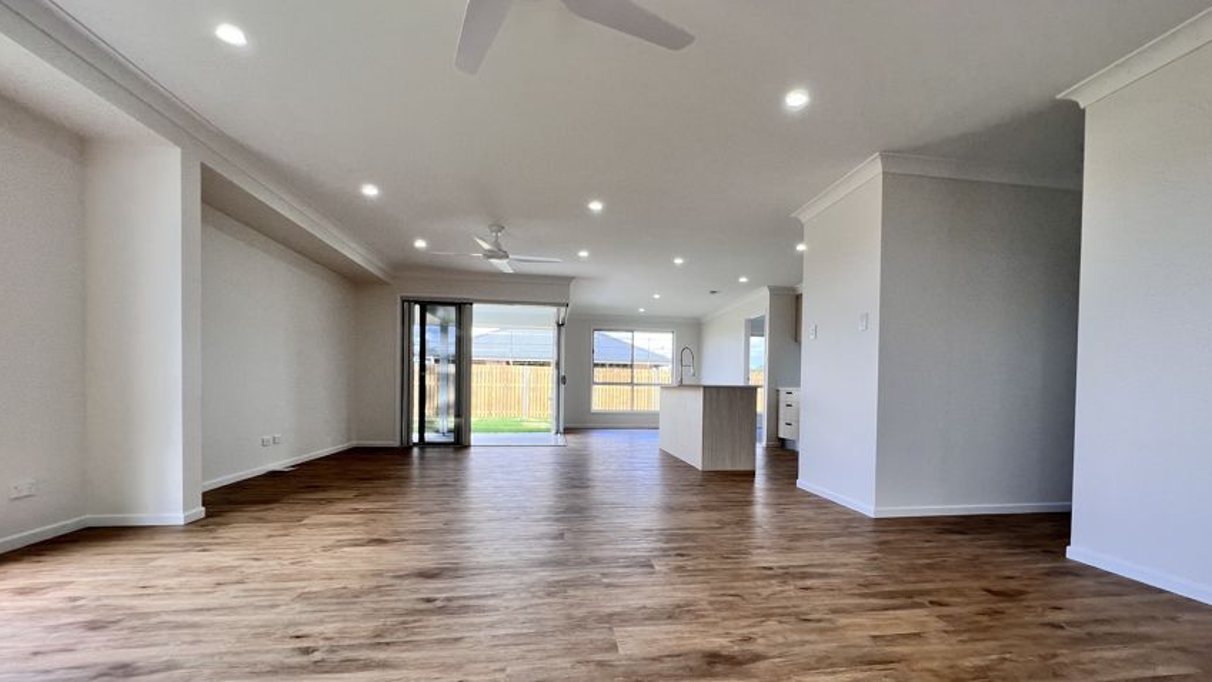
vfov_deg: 70.0
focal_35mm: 15
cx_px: 640
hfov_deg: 102.9
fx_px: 482
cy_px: 401
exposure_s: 1/179
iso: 32
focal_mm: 1.57
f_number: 1.8
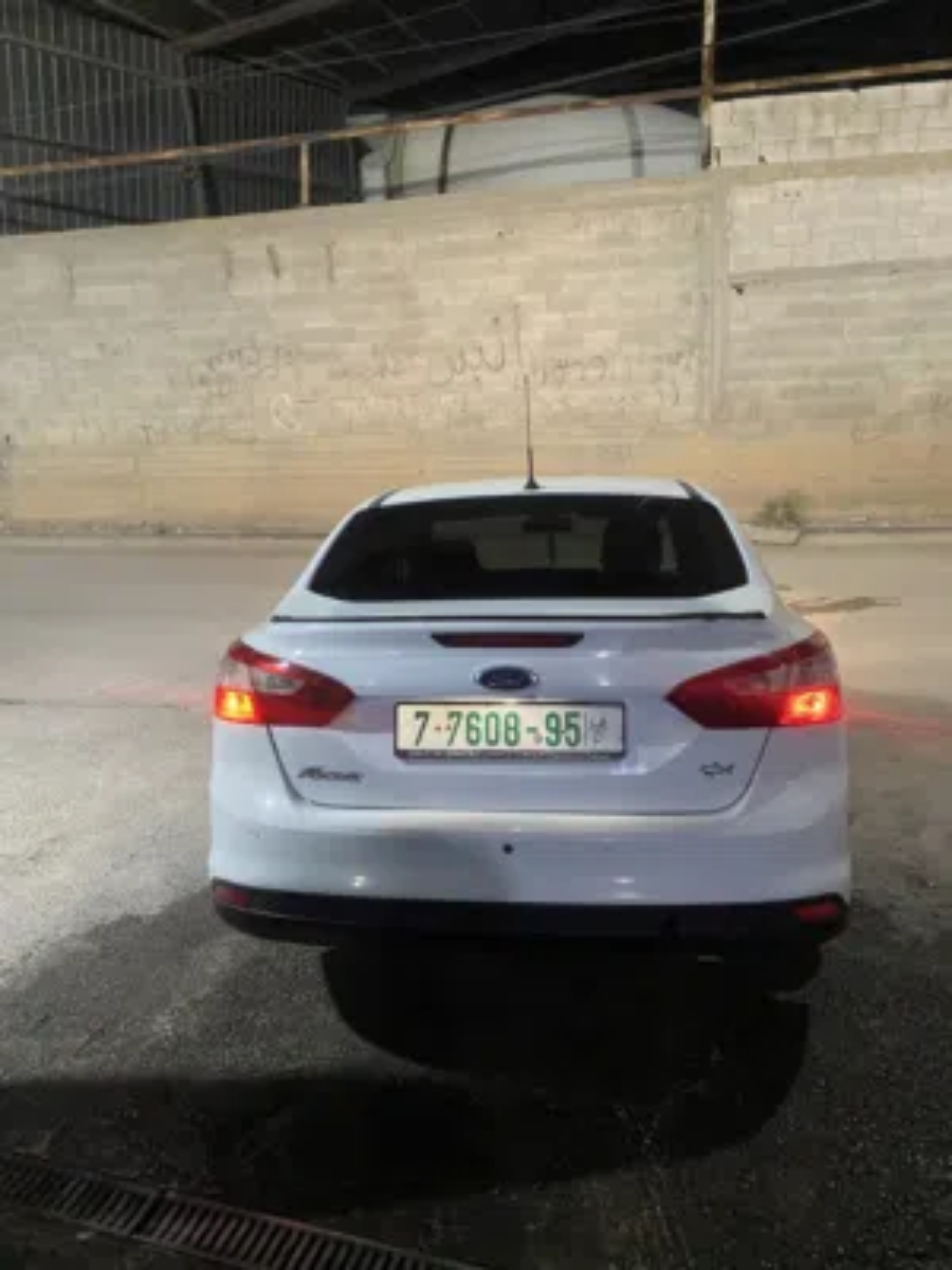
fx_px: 953
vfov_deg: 67.3
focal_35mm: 26
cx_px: 476
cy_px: 635
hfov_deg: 53.1
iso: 500
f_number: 1.8
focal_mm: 4.25
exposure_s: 1/50
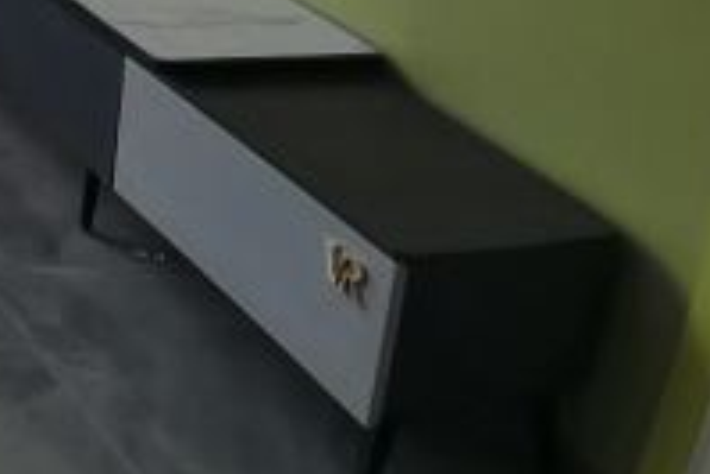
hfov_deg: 18.9
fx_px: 1401
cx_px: -681
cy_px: -246
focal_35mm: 71
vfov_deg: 17.3
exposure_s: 1/100
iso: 50
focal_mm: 1.78
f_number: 2.4
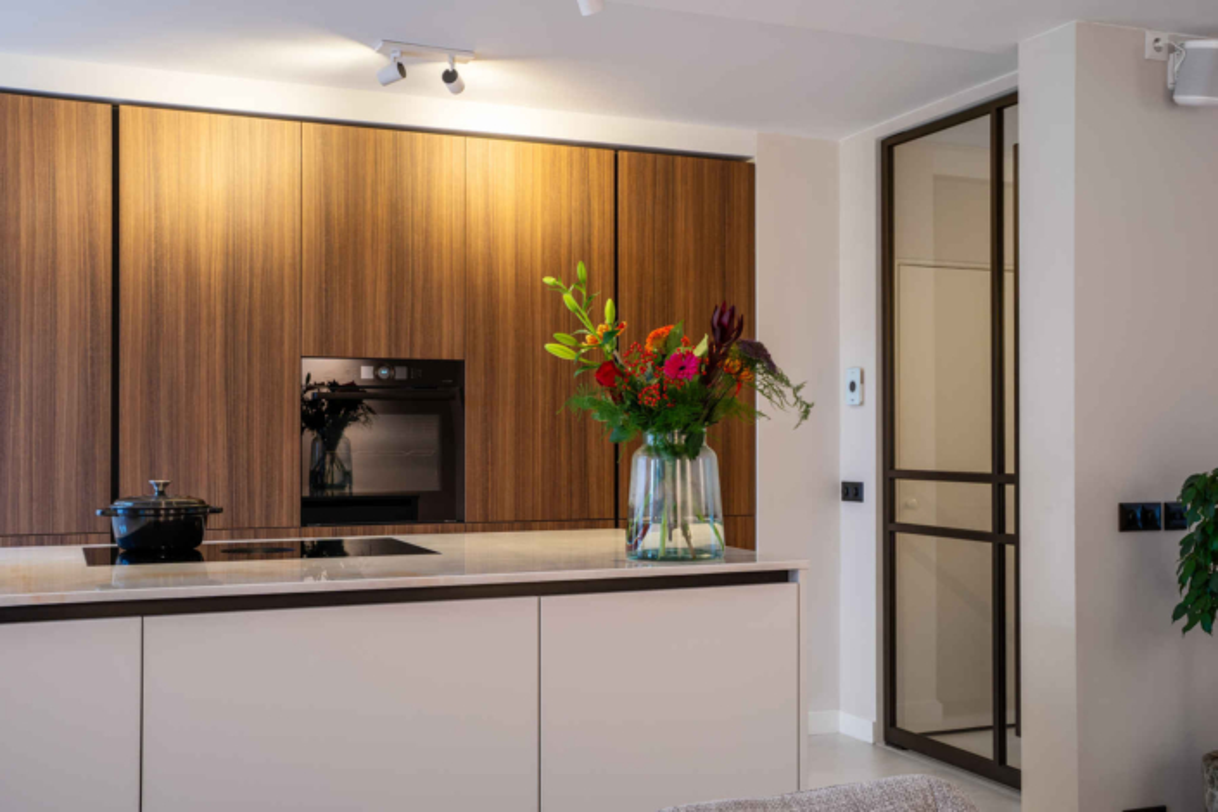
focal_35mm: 38
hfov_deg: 50.3
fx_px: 1296
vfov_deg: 34.8
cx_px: 609
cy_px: 406
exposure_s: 1.6
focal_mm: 38.3
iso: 100
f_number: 11
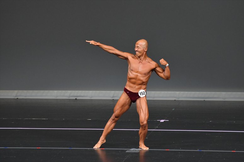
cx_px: 122
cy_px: 81
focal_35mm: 315
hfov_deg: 6.5
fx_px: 2134
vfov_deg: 4.4
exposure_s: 1/400
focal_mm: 210
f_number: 5.6
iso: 4000
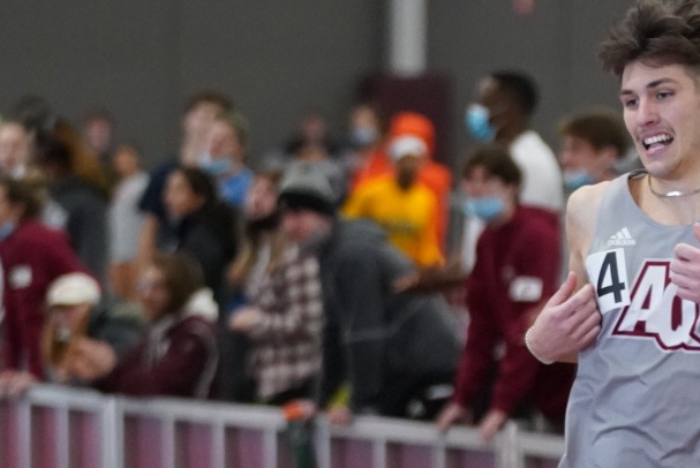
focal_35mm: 450
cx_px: 748
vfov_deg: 3.1
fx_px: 8758
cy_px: 452
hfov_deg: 4.6
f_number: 4
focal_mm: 169
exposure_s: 1/640
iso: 8000
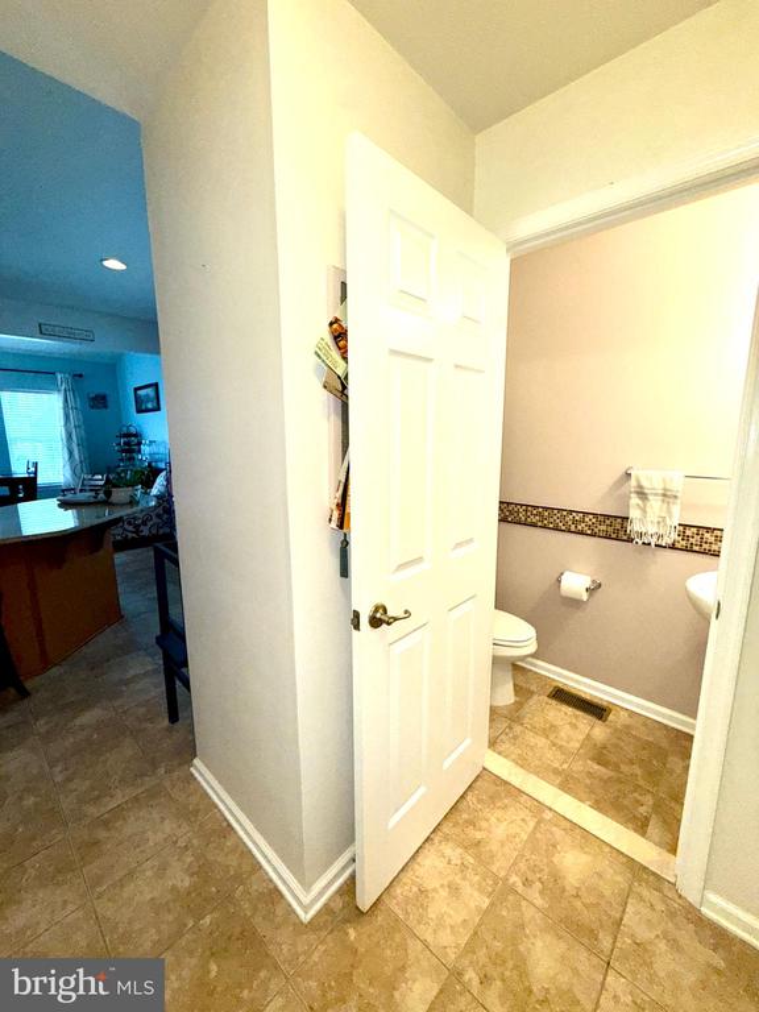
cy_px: 506
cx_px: 380
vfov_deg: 102.1
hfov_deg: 85.7
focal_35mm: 14
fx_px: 409
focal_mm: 2.22
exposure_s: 1/120
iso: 125
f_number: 2.2
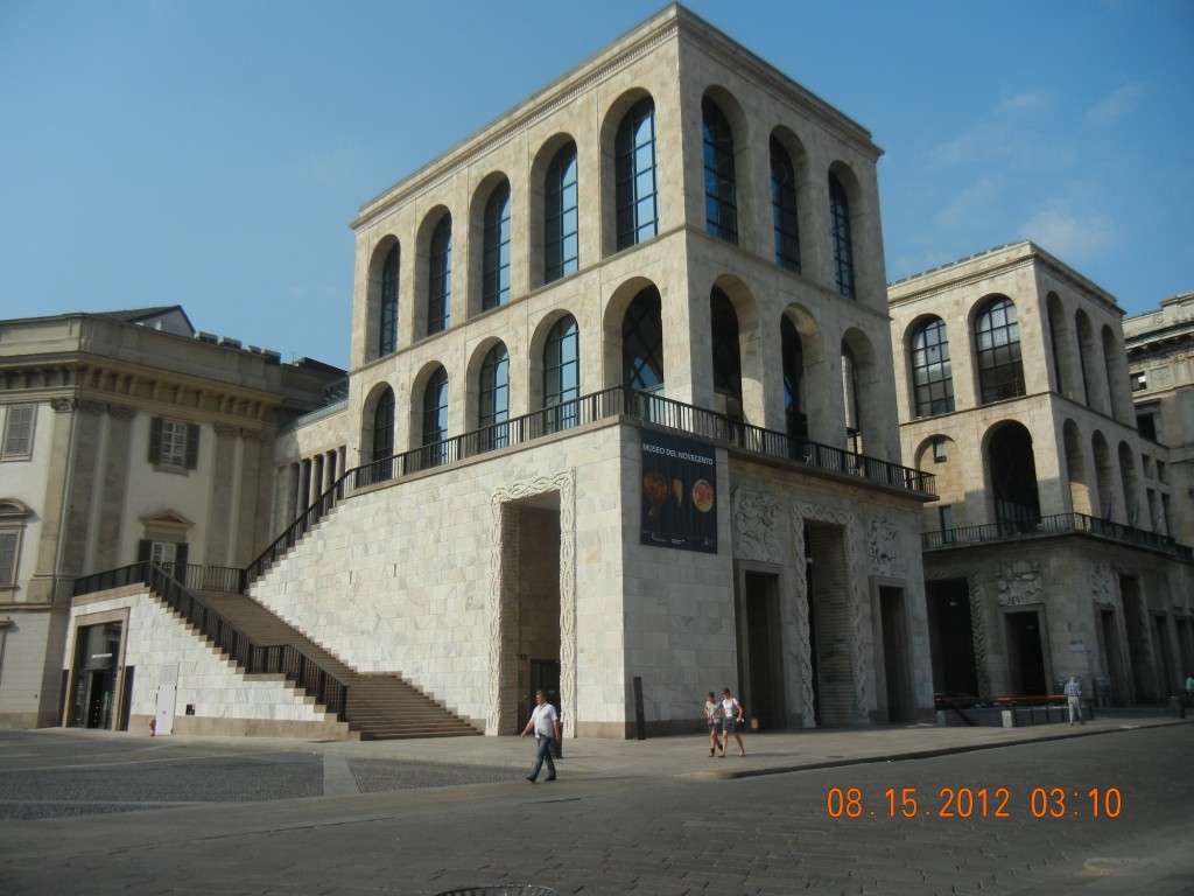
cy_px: 448
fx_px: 1035
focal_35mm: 30
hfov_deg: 60.0
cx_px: 597
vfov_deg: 46.8
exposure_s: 1/620
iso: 160
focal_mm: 5.4
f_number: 7
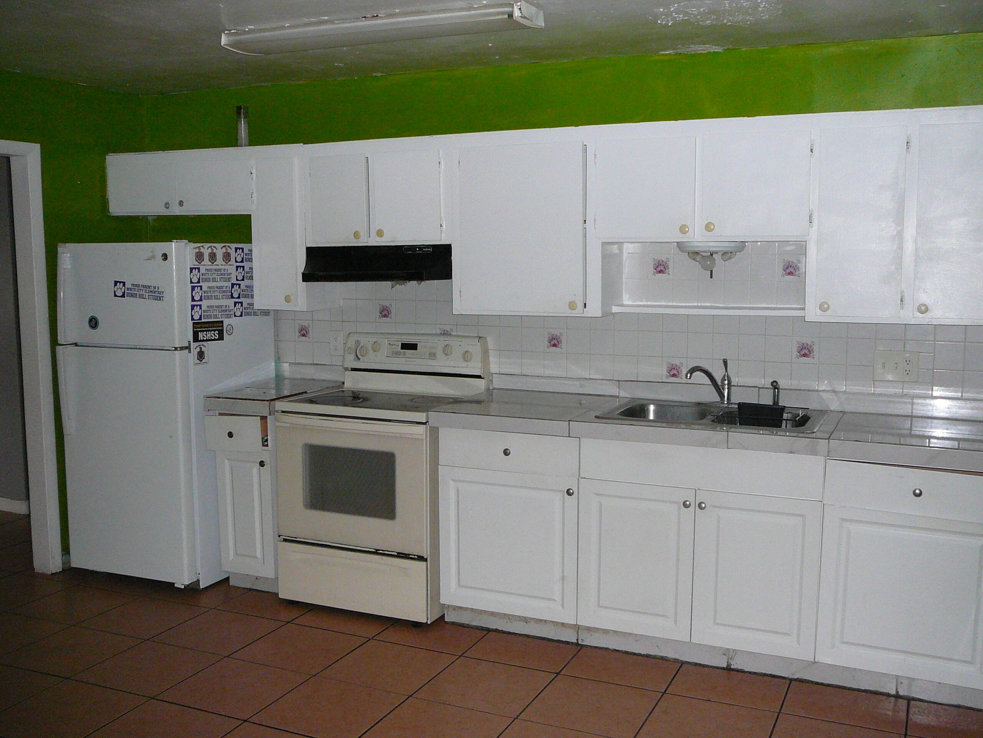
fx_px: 994
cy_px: 369
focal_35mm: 35
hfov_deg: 52.6
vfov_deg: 40.7
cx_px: 492
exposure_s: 1/30
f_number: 2.8
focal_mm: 5.2
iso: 250
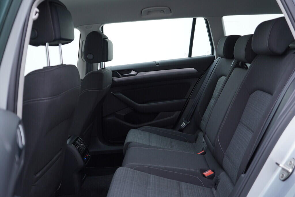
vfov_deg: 36.9
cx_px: 148
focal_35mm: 36
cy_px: 98
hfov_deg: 53.1
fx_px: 295
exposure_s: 1/40
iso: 125
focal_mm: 24
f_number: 2.8
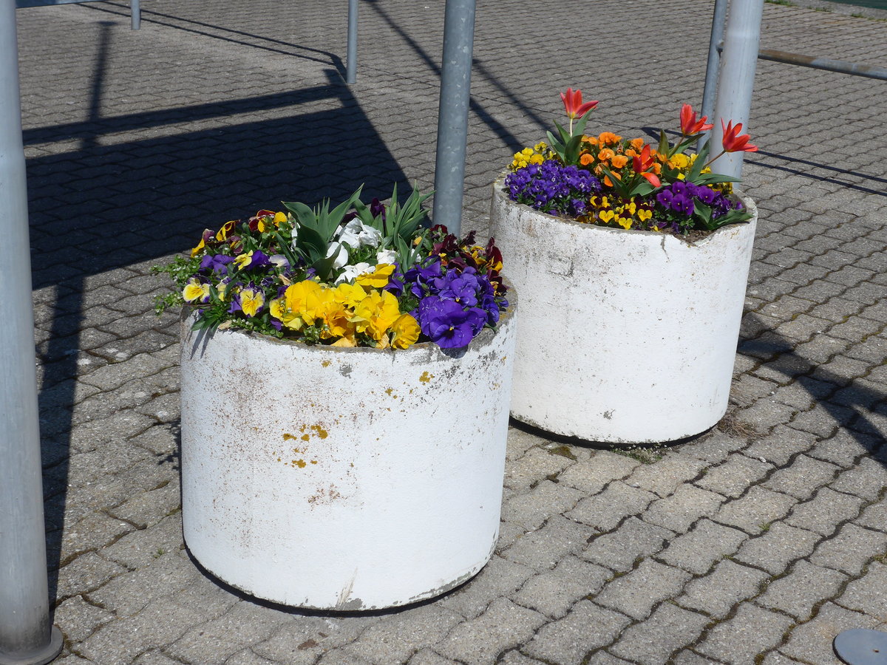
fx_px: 1409
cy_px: 332
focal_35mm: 55
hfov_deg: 34.9
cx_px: 444
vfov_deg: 26.6
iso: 80
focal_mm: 11.3
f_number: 4
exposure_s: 1/2000
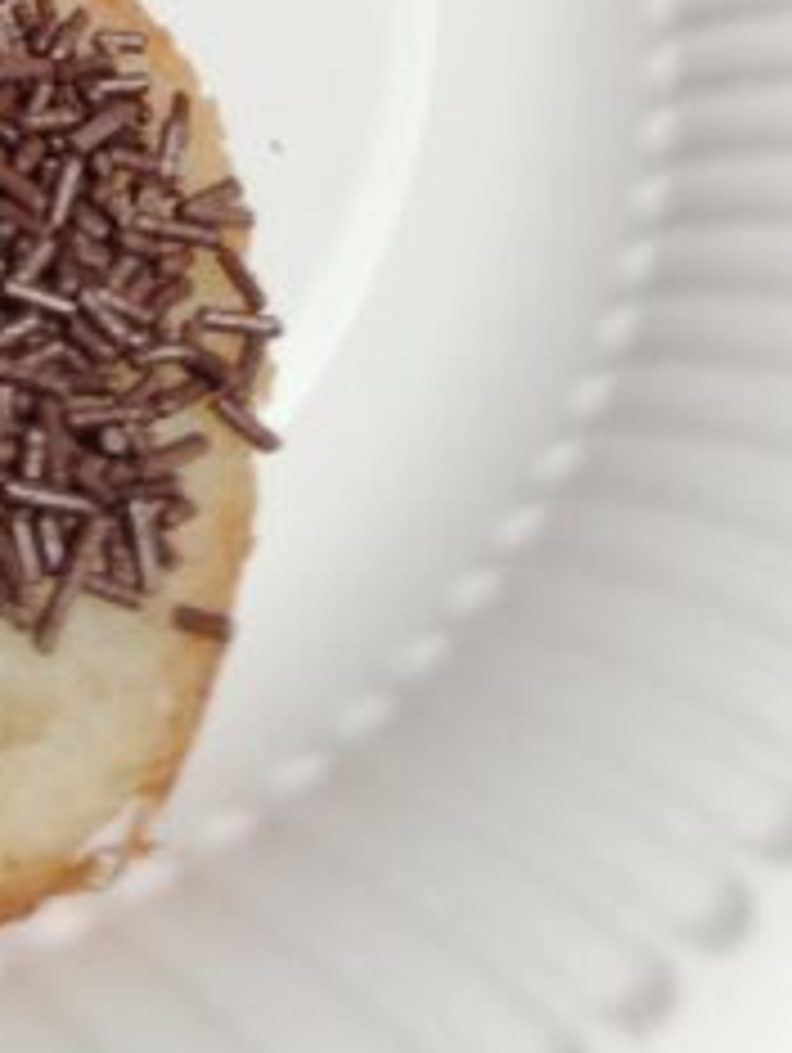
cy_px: -976
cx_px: -536
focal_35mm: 105
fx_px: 3197
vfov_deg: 15.4
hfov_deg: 13.0
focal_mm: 5.25
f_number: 1.75
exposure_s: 1/33.3
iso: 572
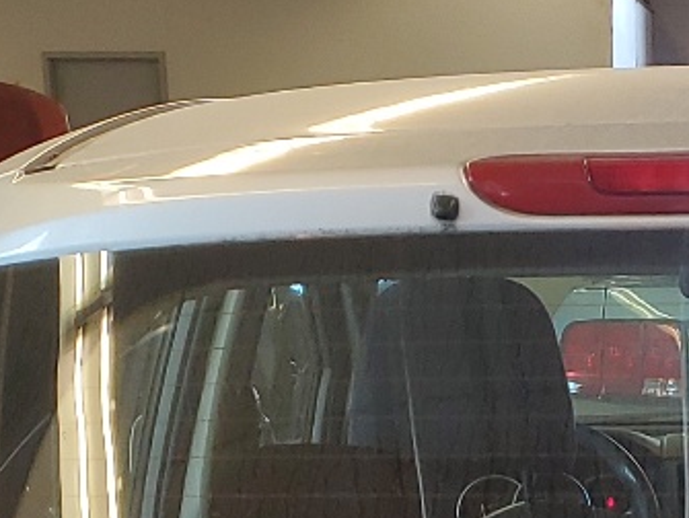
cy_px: 1089
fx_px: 2471
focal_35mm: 124
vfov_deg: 10.8
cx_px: 695
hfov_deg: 15.6
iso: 56
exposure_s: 1/60.2
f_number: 1.5
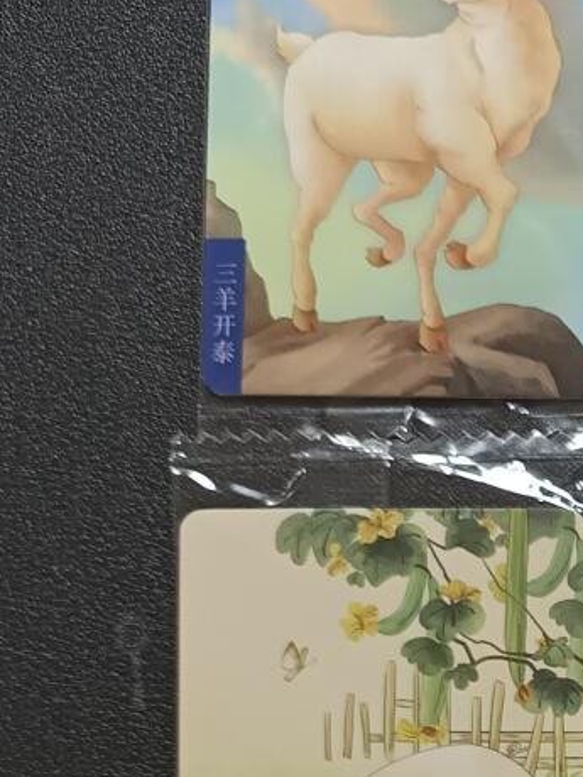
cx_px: 1005
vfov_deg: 19.3
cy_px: 995
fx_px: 2111
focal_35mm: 94
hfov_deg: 14.2
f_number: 1.7
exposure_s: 1/50
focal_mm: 5.31
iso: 1241
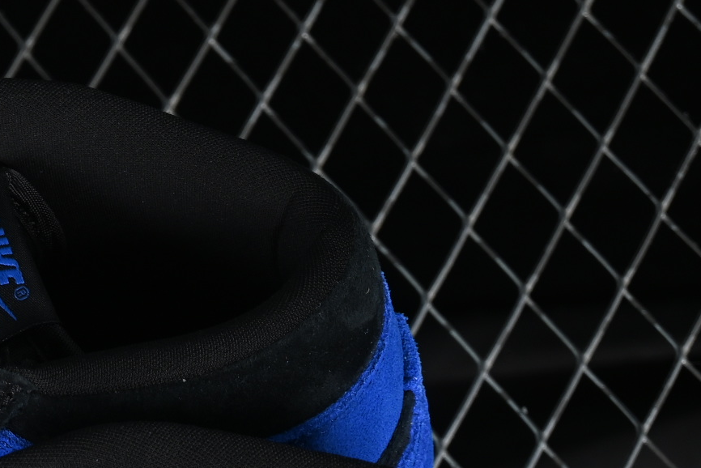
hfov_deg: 8.4
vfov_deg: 5.6
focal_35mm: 241
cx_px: -142
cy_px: 730
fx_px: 4694
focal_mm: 50
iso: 160
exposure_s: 1/50
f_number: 6.3
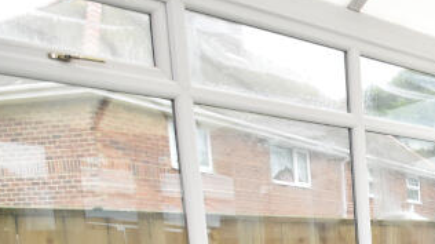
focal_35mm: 51
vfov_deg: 21.0
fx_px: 588
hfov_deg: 31.4
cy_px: 330
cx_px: 566
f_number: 5
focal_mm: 10
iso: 400
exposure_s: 1/250
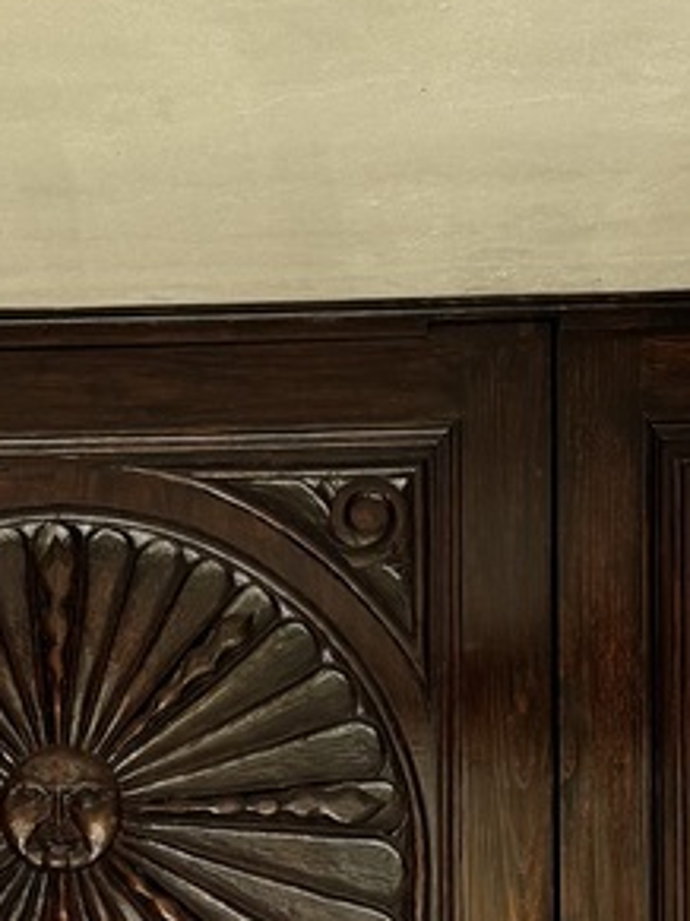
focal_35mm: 99
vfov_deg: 18.8
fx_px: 2633
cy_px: 1092
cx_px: 16
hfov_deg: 14.7
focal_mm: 6.76
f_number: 1.78
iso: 80
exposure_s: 1/121
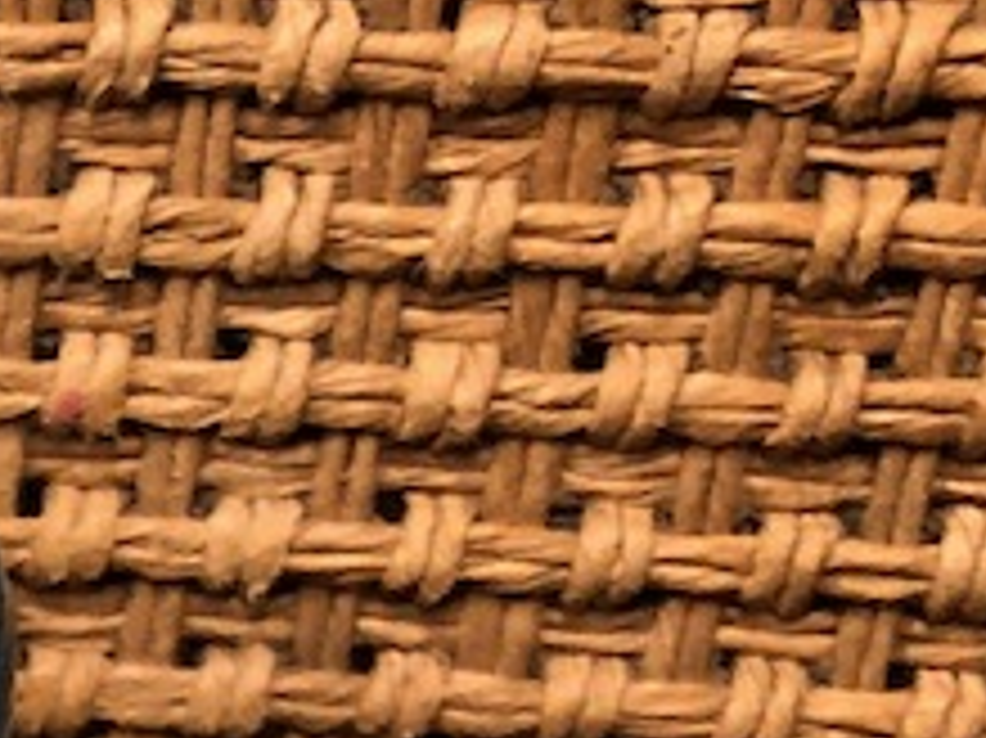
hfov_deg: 10.6
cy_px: 1588
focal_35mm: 164
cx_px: -1274
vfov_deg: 8.5
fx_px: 4669
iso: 100
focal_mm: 4
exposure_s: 1/11
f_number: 1.8
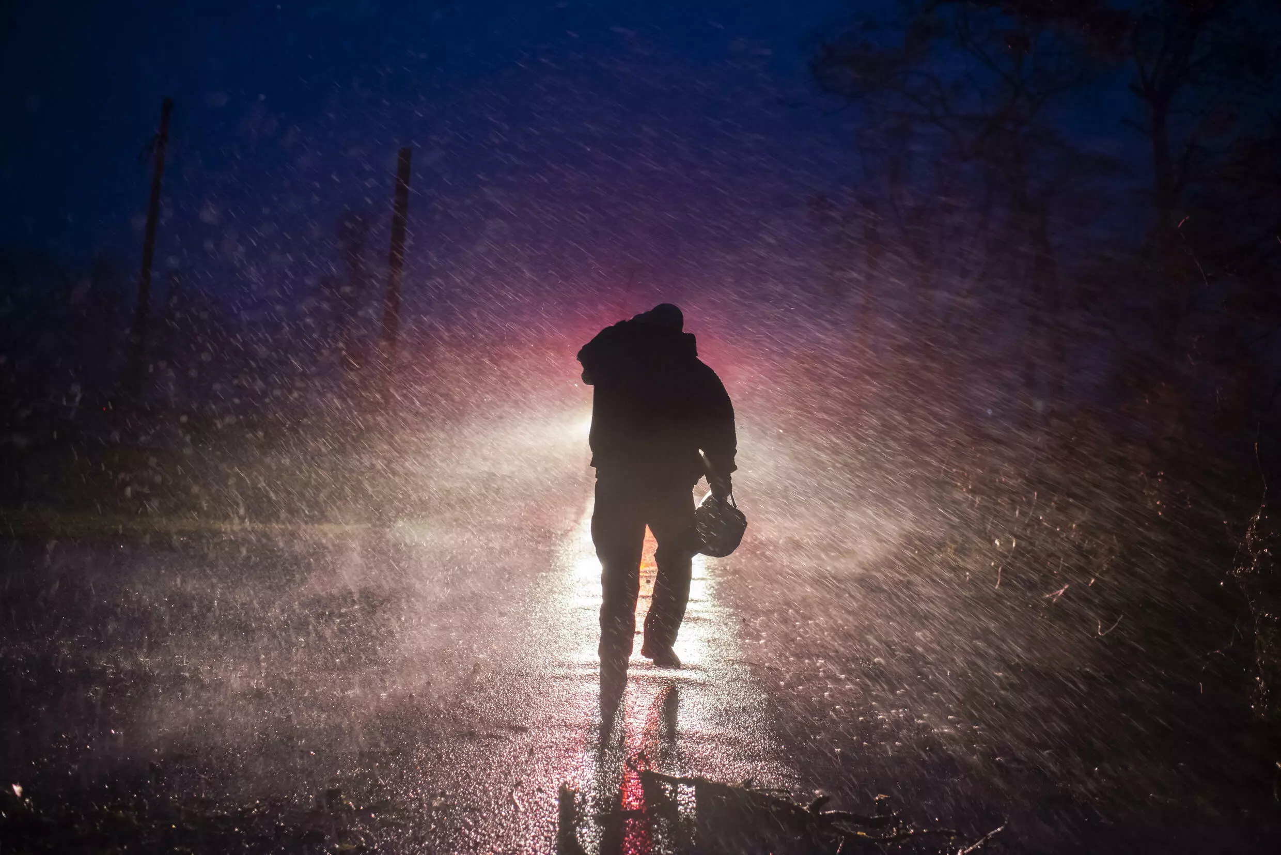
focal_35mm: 35
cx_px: 640
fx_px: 1246
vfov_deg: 37.9
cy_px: 428
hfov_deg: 54.4
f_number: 2.2
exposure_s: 1/250
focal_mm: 35
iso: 3200
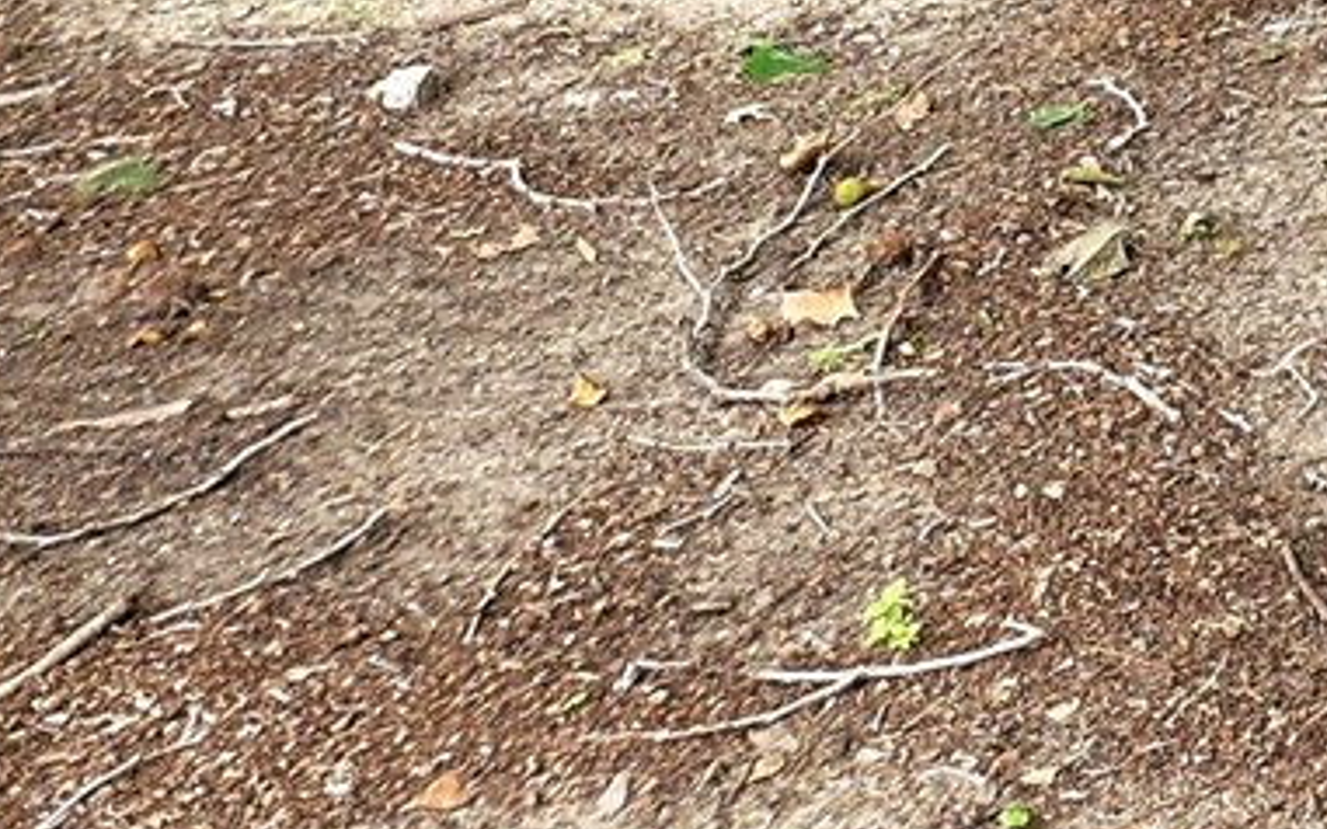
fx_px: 4737
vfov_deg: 8.3
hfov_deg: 12.1
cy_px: -1712
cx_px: 3351
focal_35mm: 131
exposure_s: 1/182
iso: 25
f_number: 1.8
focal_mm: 6.4
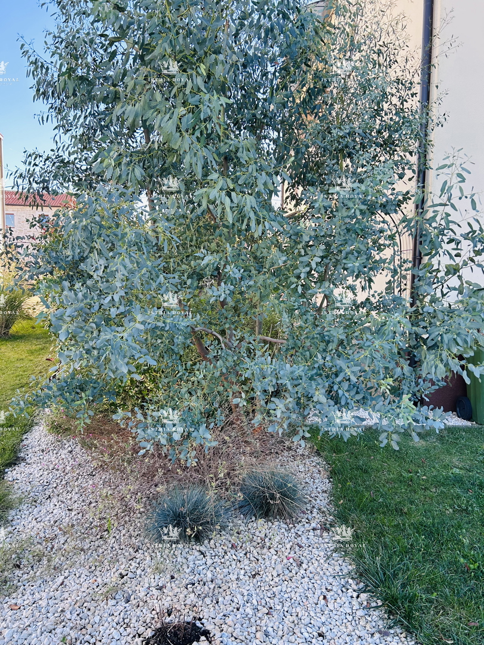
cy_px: 322
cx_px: 242
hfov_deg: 53.1
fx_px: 485
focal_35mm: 26
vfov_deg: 67.3
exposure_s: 1/300
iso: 50
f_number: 1.5
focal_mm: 5.7
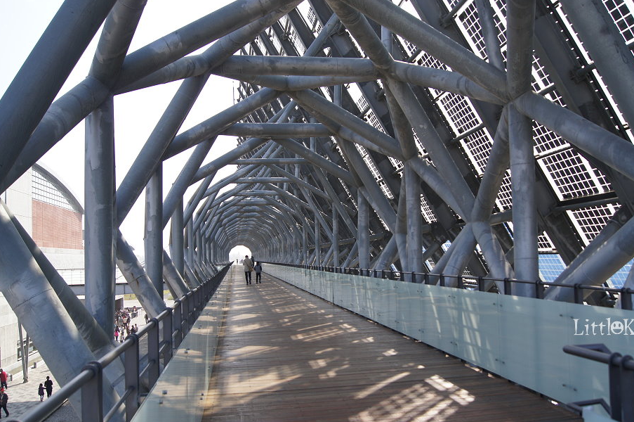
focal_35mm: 30
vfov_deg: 43.5
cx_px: 331
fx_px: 528
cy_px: 225
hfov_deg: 62.0
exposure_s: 1/400
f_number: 4.5
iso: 100
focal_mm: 18
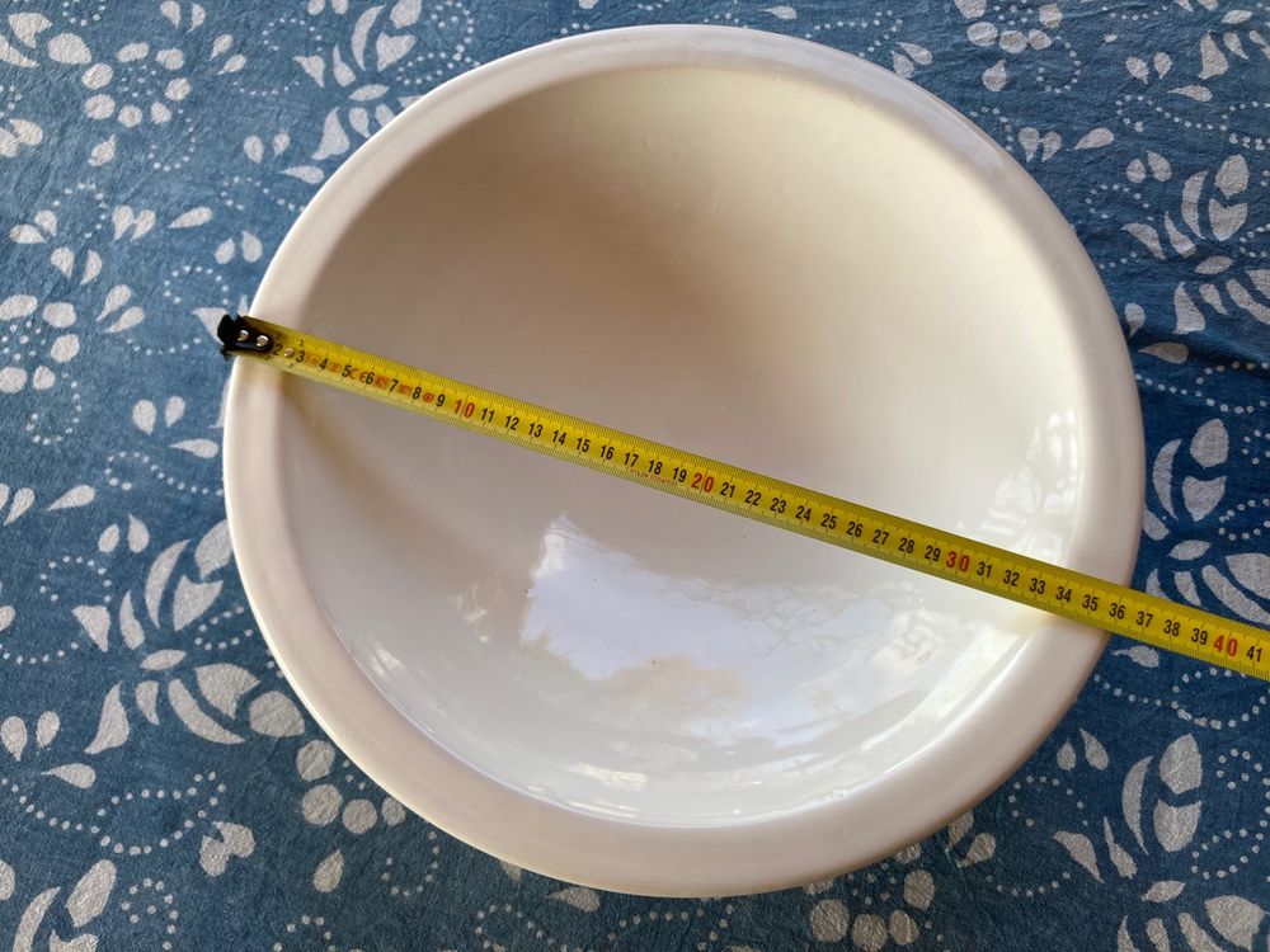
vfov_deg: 49.7
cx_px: 635
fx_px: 1027
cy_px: 476
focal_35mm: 28
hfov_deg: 63.4
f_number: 1.8
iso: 25
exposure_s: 1/121
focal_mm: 3.99
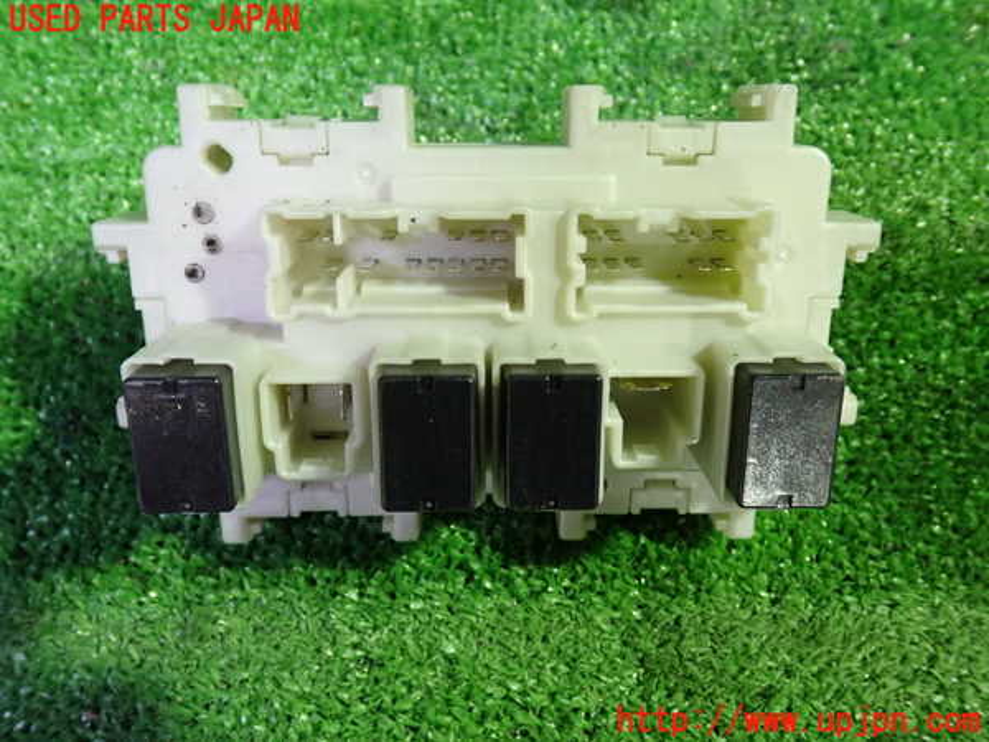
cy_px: 371
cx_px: 494
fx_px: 857
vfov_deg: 46.8
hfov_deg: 60.0
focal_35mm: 30
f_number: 2.3
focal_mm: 5.4
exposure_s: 1/30
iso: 640
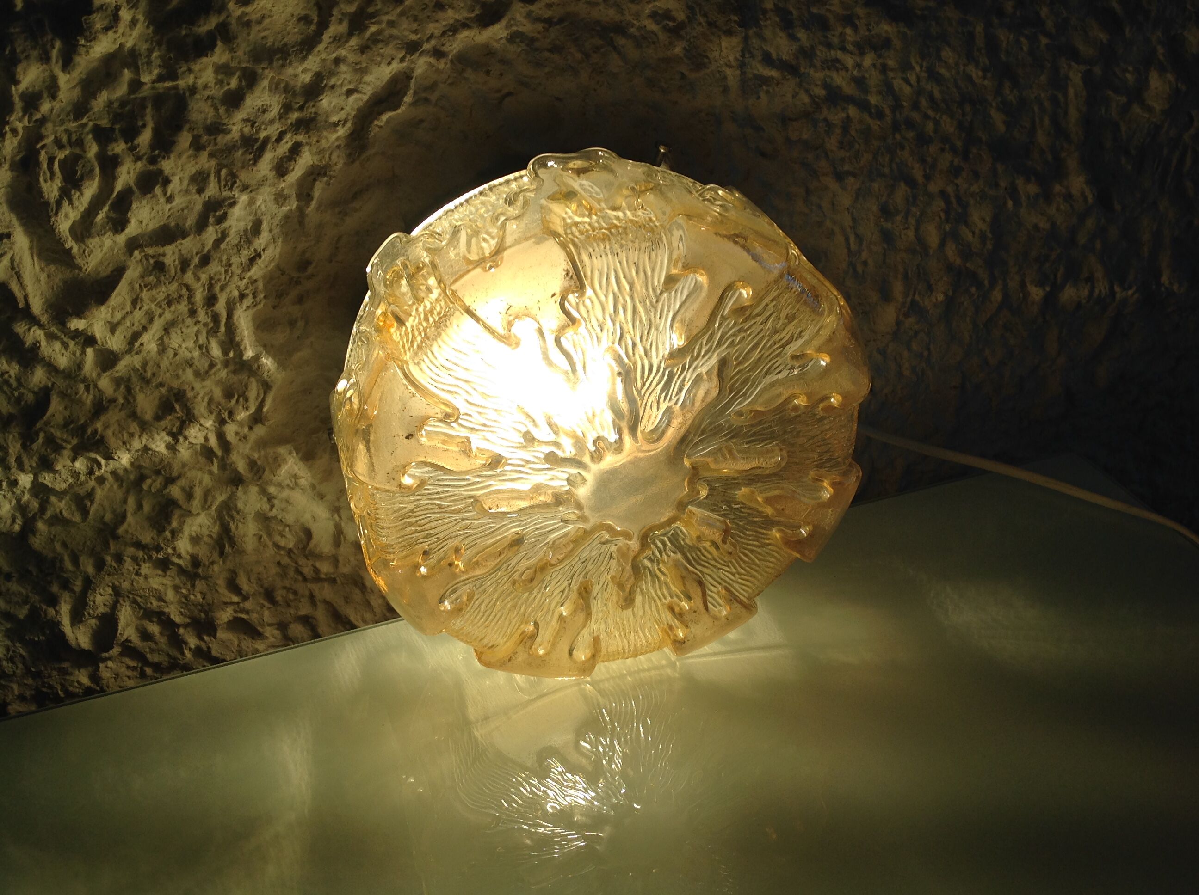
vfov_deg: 40.6
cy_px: 448
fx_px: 1211
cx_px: 600
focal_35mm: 35
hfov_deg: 52.7
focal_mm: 4.28
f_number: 2.4
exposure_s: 1/360
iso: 50
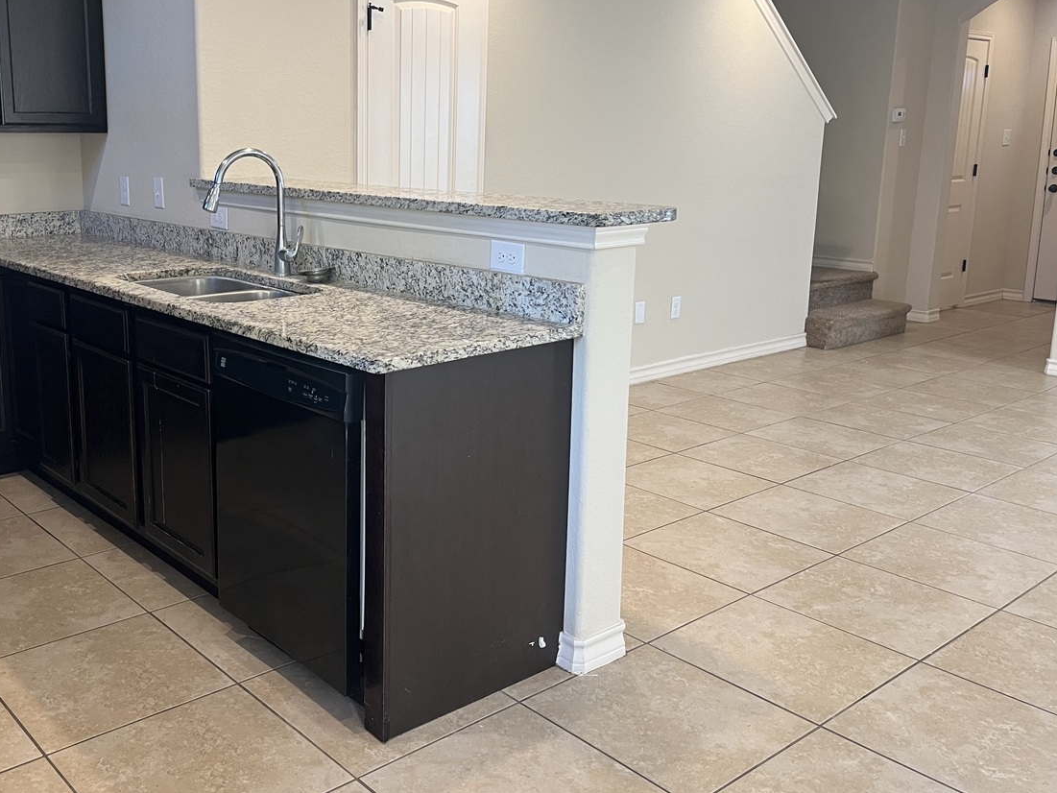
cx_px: 374
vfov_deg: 41.7
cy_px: 353
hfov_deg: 53.2
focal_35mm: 34
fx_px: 1038
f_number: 1.6
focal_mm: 5.1
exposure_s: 1/60
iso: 100
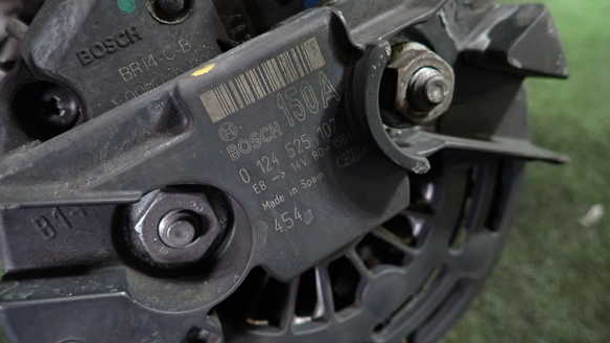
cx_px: 298
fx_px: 453
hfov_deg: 67.9
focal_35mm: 28
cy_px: 160
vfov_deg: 41.4
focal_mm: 4.5
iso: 320
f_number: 2
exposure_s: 1/30
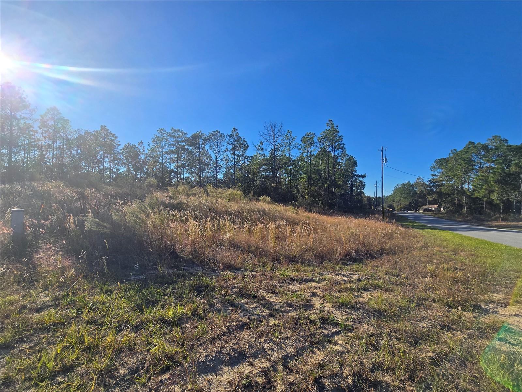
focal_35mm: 13
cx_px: 261
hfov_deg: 106.2
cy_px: 196
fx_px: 196
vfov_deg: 89.9
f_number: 2.2
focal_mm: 2.2
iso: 50
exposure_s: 1/2775
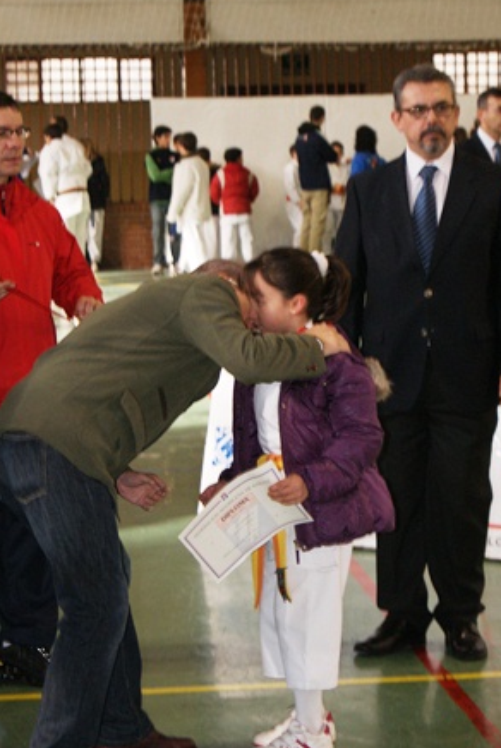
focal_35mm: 110
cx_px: 311
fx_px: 2289
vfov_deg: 18.6
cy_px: 420
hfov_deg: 12.5
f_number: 5.6
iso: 400
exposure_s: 1/80
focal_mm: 50
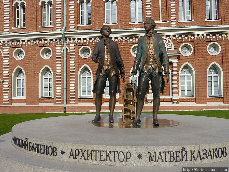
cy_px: 86
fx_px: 238
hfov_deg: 51.4
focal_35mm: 36
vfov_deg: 39.7
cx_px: 114
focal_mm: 4.1
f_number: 5
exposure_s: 1/500
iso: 80
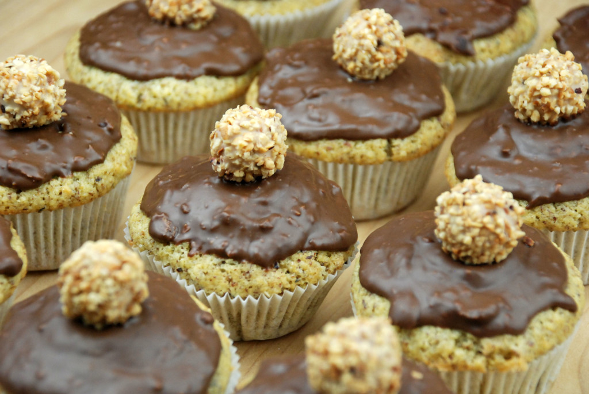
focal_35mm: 120
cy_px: 197
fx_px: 1965
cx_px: 294
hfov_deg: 17.0
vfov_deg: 11.4
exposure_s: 1/50
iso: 800
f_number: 5.6
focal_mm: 80
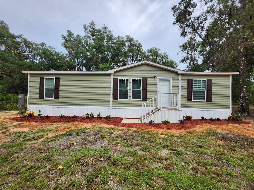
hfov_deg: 106.2
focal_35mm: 13
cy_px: 95
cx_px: 127
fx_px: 95
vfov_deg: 89.9
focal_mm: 1.74
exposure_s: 1/497
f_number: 2.2
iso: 40
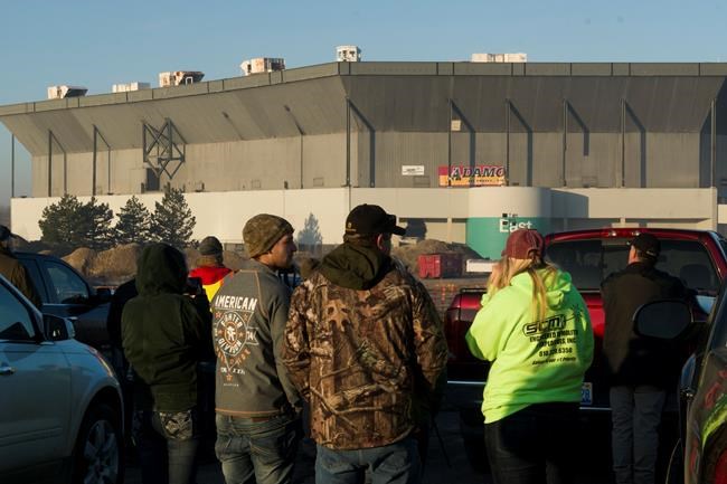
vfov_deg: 18.9
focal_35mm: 72
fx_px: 1454
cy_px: 242
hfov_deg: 28.1
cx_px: 364
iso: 640
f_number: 8
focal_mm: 48
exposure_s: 1/800
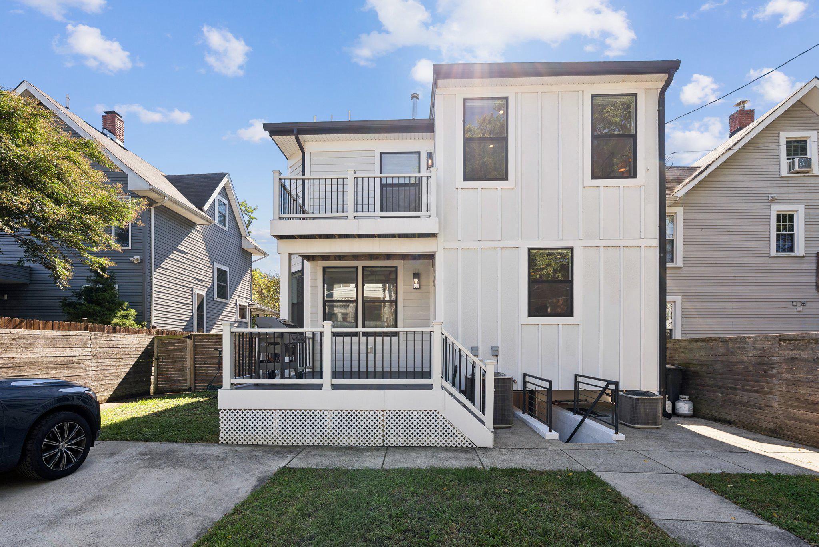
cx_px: 410
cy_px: 274
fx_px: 364
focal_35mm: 16
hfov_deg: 96.7
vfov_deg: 73.8
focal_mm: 16
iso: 80
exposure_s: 1/160
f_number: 6.3
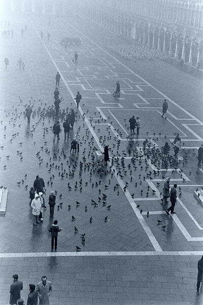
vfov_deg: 24.6
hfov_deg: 16.6
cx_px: 102
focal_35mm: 82
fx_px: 698
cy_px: 152
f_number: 2.8
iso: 360
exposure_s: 1/125
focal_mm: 55
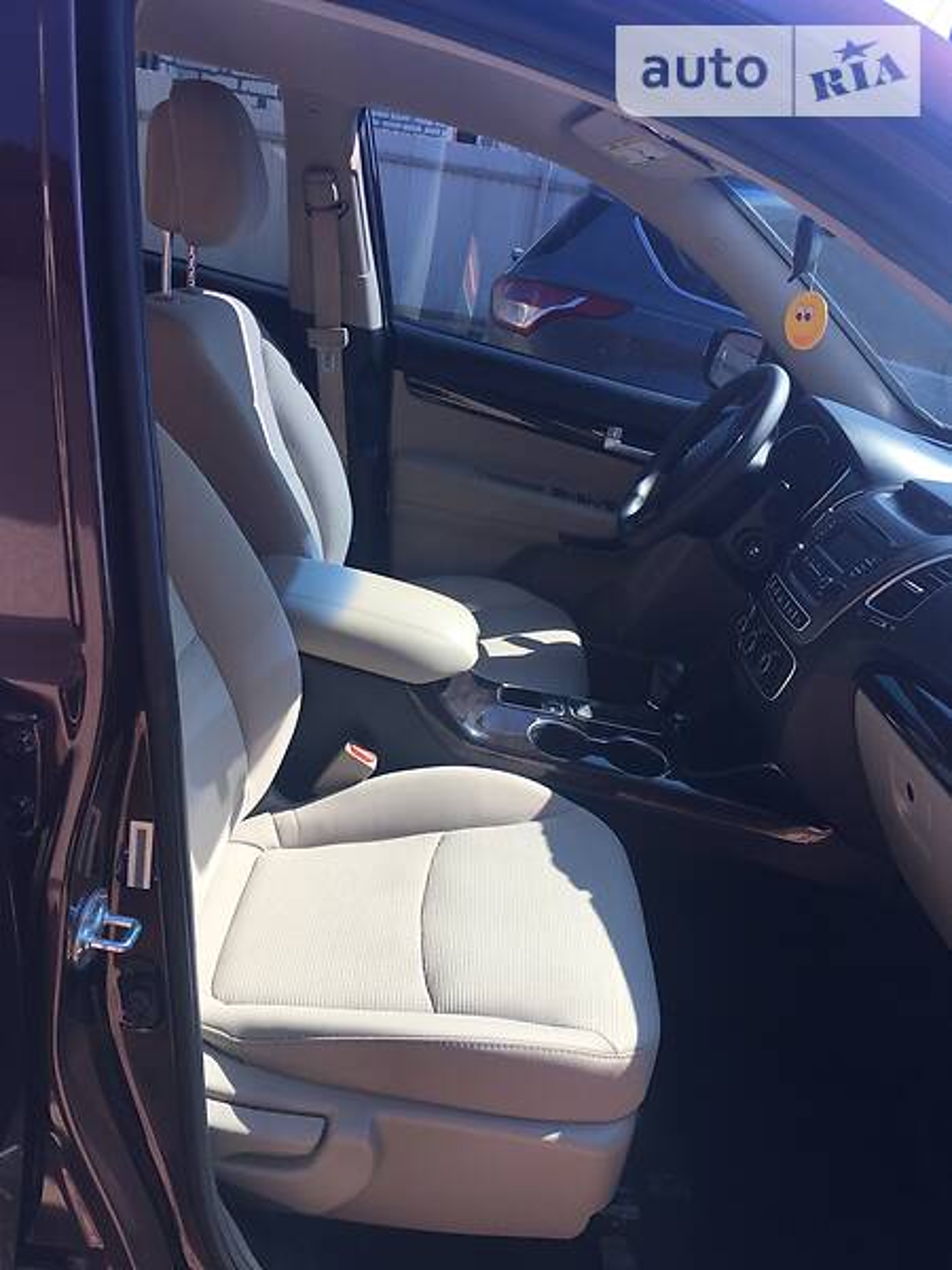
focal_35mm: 29
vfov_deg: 61.7
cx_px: 476
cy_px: 635
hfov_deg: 48.2
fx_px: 1063
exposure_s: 1/484
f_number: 2.2
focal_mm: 4.2
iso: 25
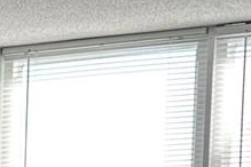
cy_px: 470
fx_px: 1269
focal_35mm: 182
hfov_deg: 10.7
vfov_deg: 6.9
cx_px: -179
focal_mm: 6.86
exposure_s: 1/176
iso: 64
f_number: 1.78
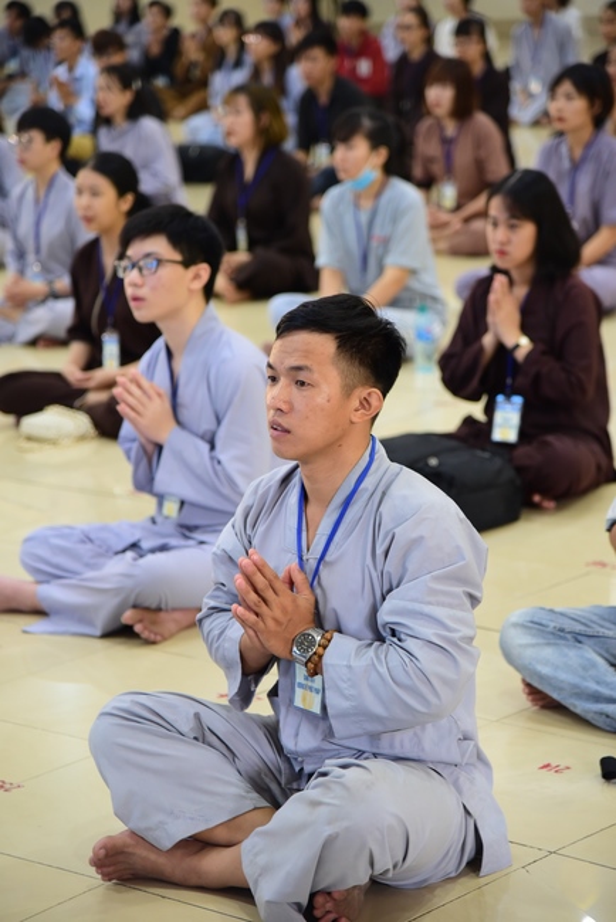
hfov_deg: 13.1
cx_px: 308
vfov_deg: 19.4
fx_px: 2692
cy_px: 461
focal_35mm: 105
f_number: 4
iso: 1600
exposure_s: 1/50
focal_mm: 105
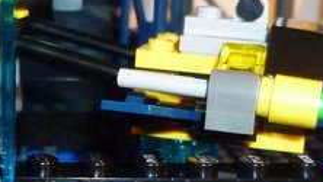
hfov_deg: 24.0
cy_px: 111
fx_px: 754
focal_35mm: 88
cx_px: 102
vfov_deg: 13.7
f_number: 2.8
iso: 400
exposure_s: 1/30
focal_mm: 5
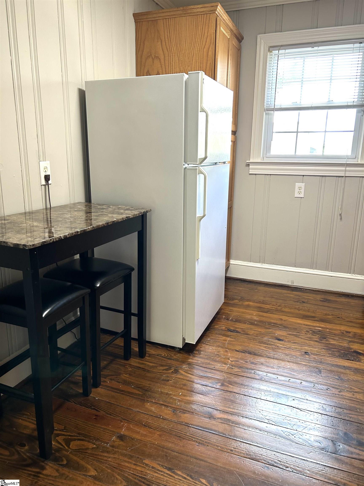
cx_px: 182
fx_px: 365
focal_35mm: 26
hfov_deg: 53.1
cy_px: 243
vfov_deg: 67.3
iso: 100
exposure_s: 1/60
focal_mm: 5.7
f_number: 1.5
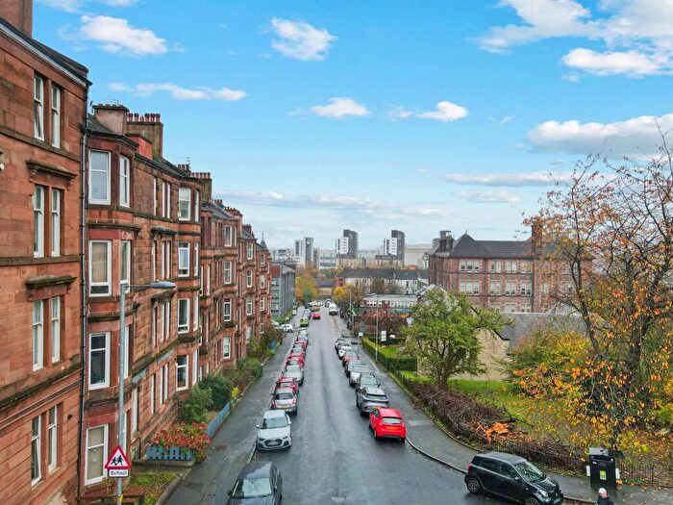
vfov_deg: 56.8
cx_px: 336
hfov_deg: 71.6
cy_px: 252
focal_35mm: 24
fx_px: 467
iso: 100
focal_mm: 4.5
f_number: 2.8
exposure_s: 1/80
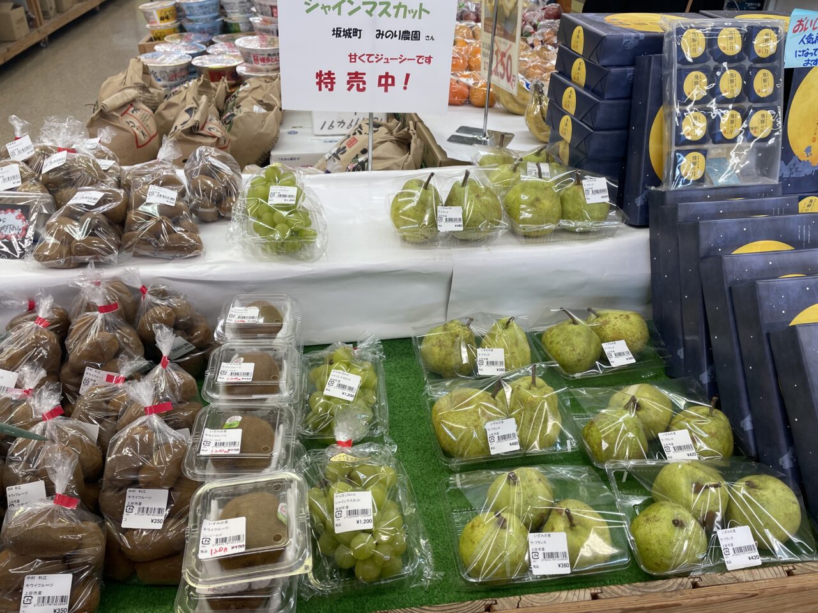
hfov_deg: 67.3
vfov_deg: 53.1
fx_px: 614
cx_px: 409
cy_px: 306
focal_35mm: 26
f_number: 1.6
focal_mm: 4.2
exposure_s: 1/120
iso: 50
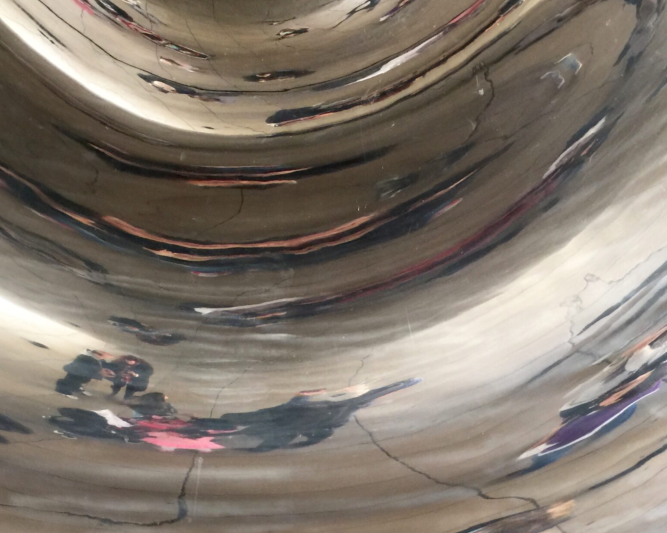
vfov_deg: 31.5
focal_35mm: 47
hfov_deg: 39.5
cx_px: 314
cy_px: 397
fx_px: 928
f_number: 2.2
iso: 50
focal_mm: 4.15
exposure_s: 1/30
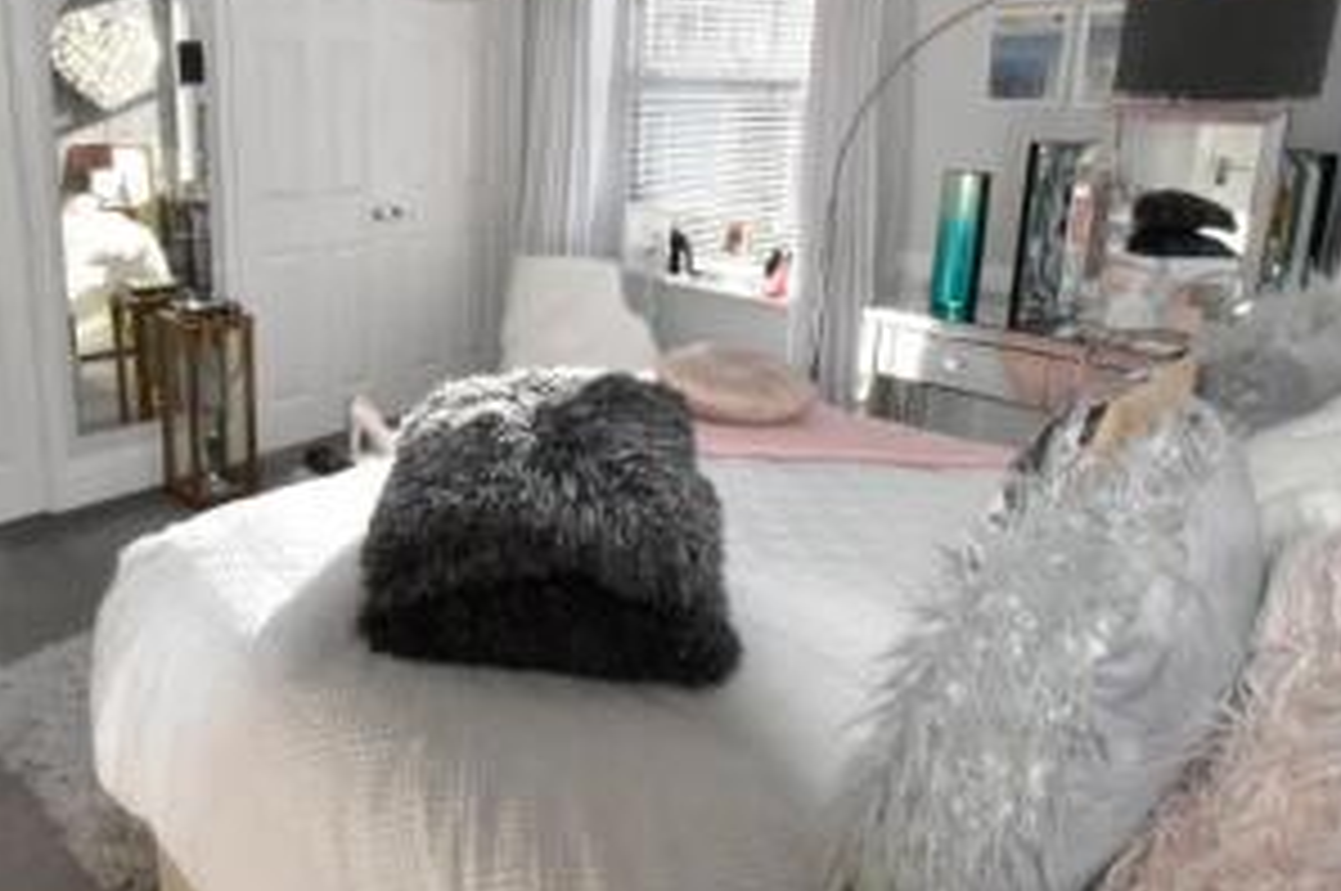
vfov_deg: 51.9
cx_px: 490
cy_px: 286
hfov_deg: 72.4
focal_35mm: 24
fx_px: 893
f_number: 22
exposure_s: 1/200
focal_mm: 10
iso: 4500
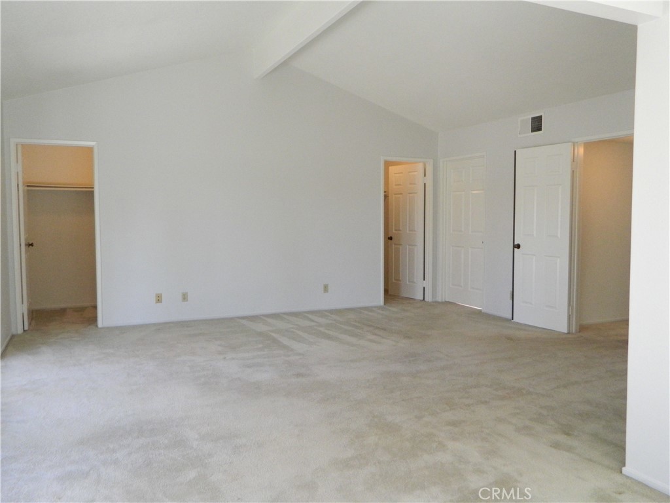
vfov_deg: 49.7
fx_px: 542
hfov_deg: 63.4
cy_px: 252
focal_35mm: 28
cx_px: 335
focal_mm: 5.1
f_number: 3.2
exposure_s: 1/100
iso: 400
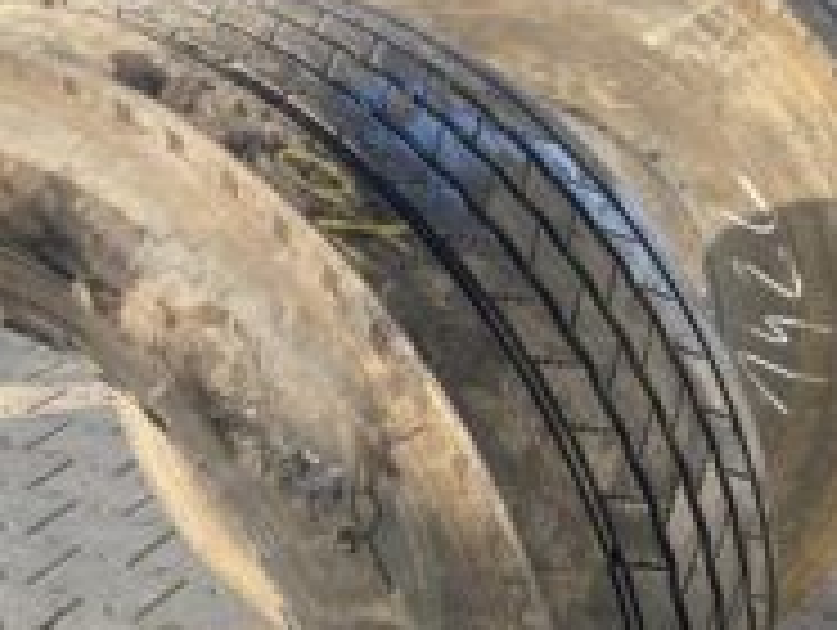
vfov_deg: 23.6
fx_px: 1453
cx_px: 27
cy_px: 601
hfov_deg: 30.2
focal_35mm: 60
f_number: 1.8
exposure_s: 1/122
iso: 40
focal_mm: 4.25
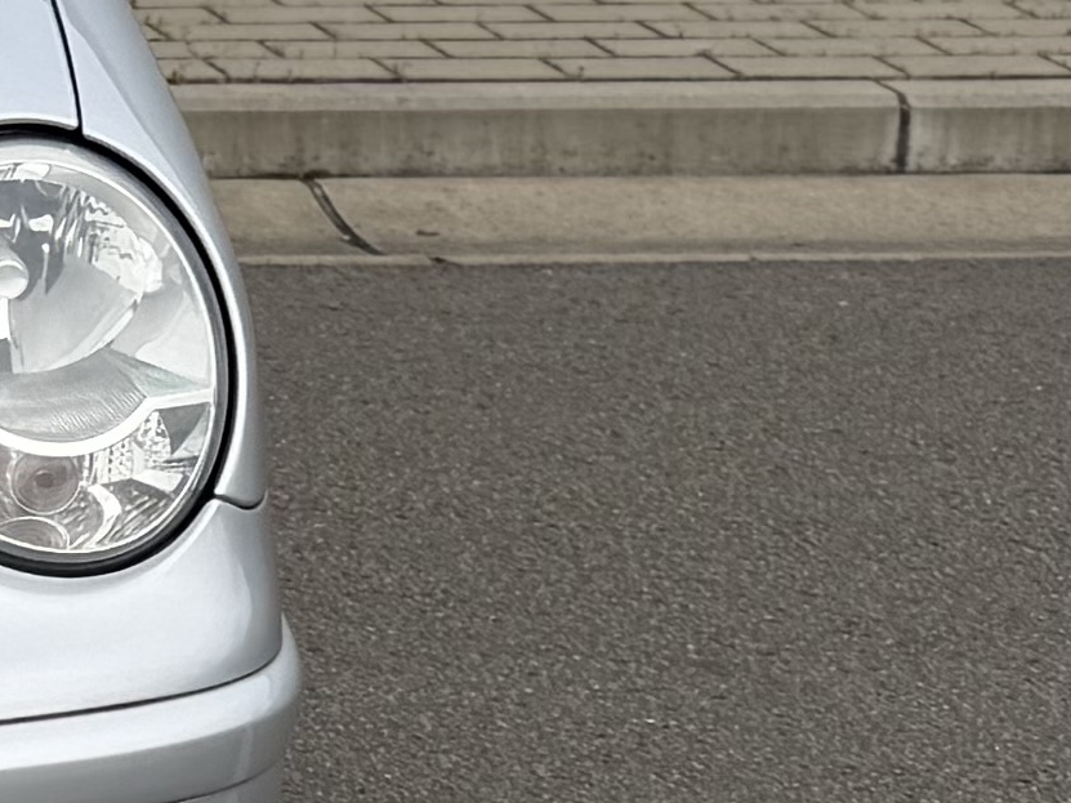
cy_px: -13
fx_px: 5104
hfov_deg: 10.8
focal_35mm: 165
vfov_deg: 8.9
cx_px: -1179
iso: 80
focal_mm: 6.76
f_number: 1.78
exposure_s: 1/4673
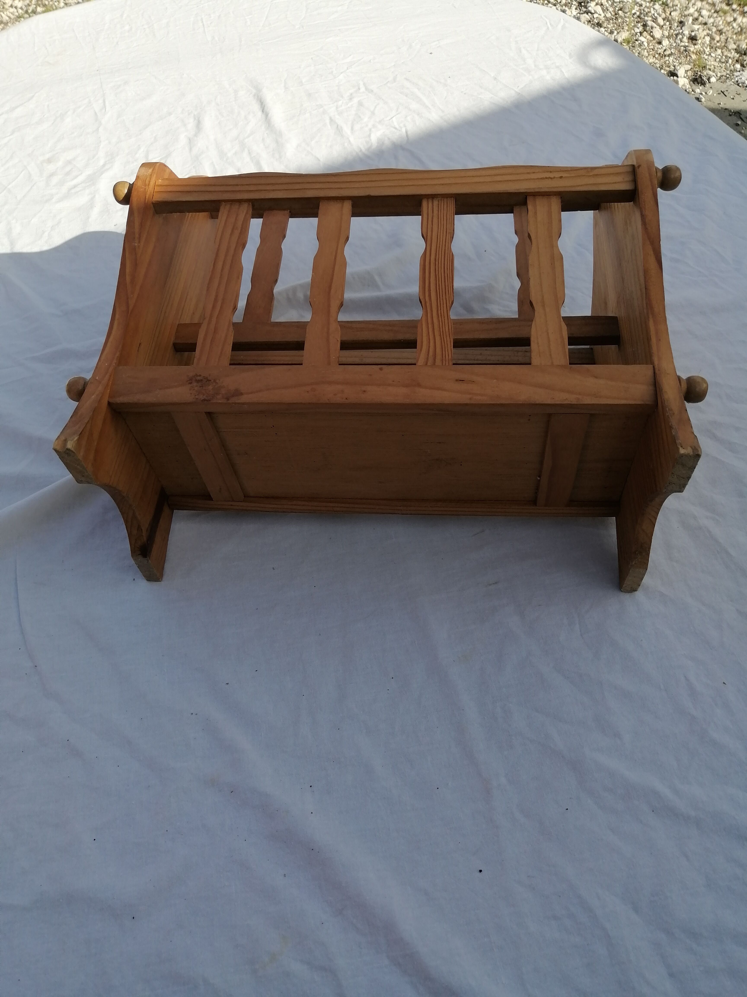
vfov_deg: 67.3
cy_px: 498
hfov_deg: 53.1
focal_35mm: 26
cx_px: 374
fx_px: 748
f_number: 1.8
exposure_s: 1/1326
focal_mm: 3.96
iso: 50
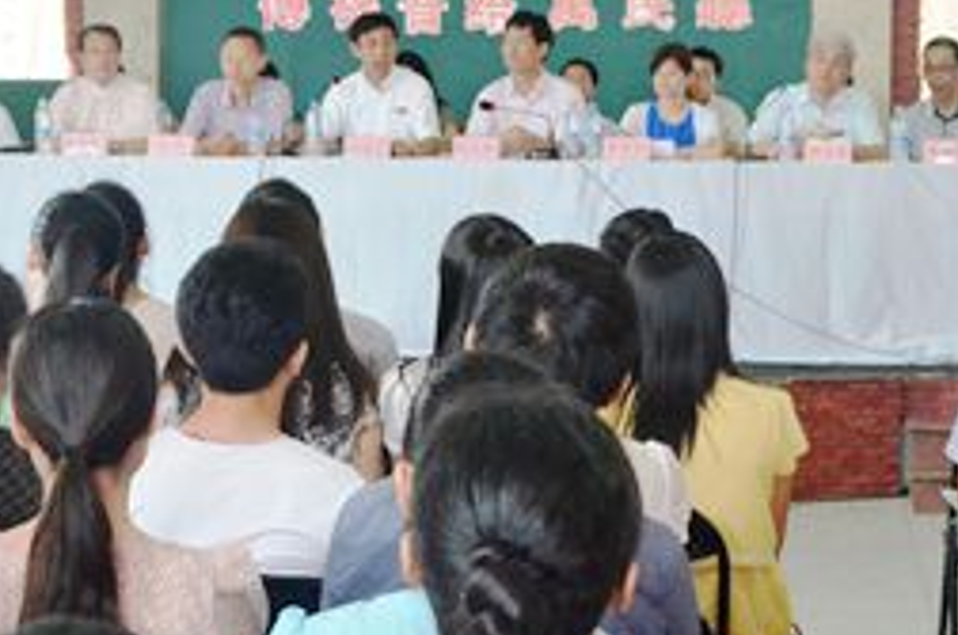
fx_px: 2629
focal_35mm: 99
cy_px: 243
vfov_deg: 13.8
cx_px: 528
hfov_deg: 20.6
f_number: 6.3
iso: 3200
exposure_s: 1/160
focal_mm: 32
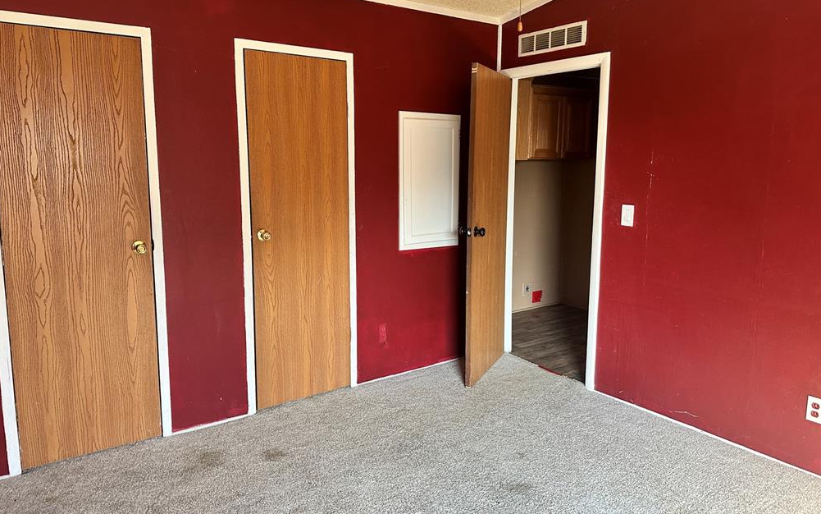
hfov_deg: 70.4
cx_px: 410
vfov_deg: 47.6
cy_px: 237
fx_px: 582
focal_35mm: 26
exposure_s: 1/121
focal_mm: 6.86
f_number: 1.78
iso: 200
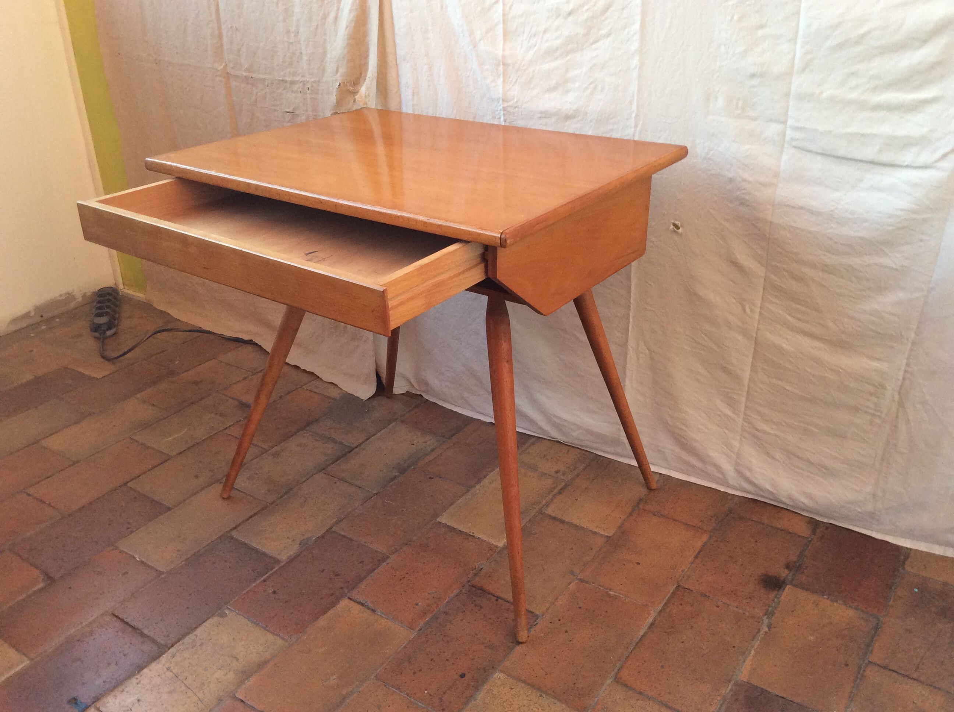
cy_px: 356
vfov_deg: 44.1
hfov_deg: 56.9
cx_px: 477
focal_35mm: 32
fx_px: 881
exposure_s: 1/25
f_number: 2.4
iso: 80
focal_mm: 3.3
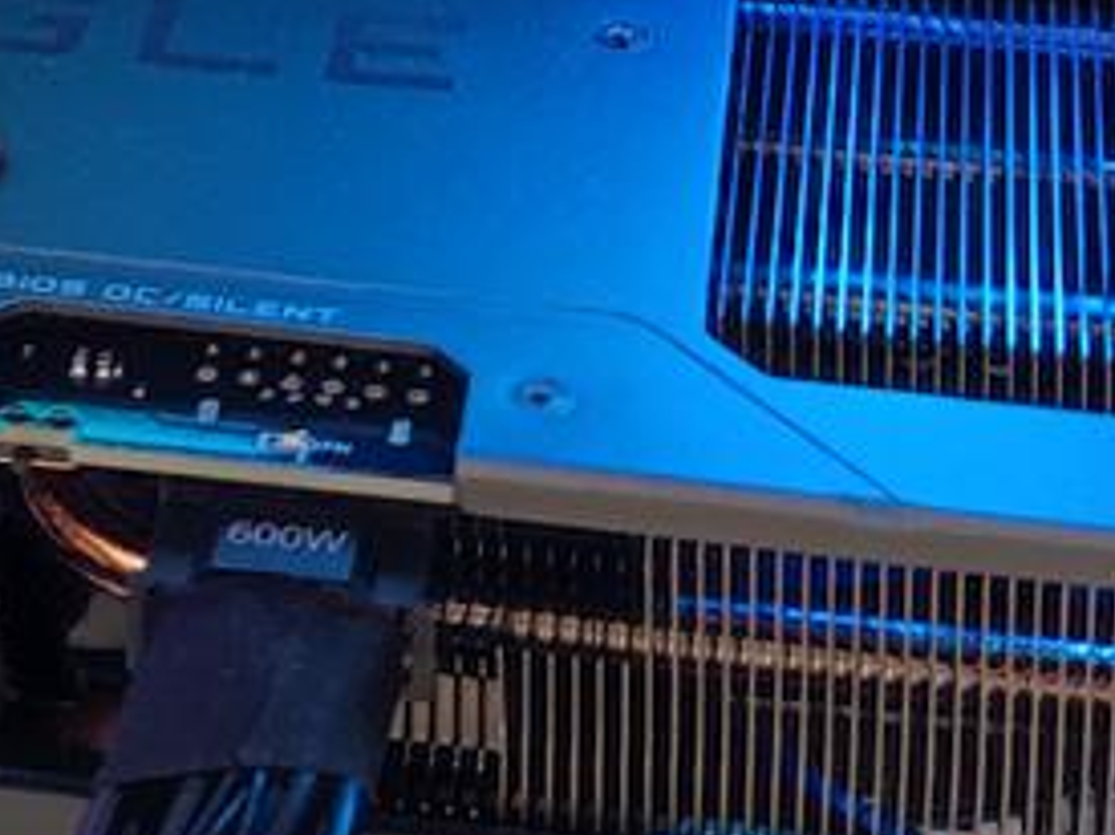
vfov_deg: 10.2
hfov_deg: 14.9
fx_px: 4218
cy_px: -975
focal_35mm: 131
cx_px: 81
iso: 400
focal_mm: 6.78
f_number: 1.85
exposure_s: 1/30
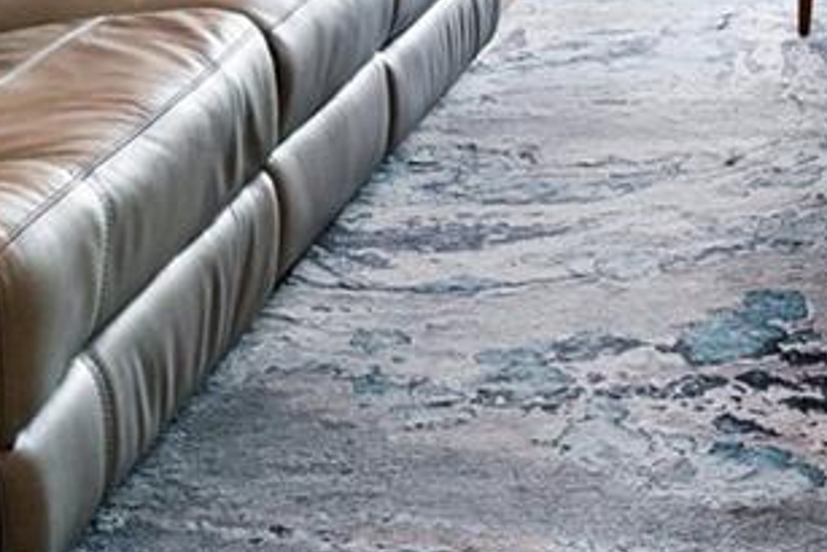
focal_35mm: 73
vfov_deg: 15.5
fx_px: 1678
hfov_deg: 24.6
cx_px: 1040
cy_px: -495
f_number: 8
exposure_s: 1/40
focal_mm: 14
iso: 800
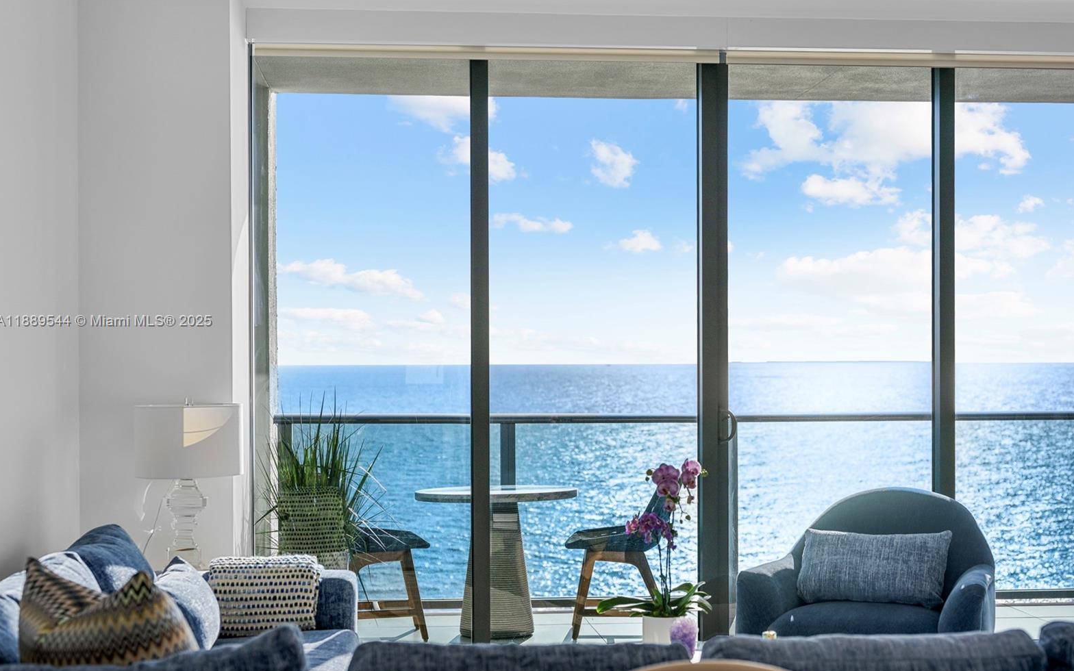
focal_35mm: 52
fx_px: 1522
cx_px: 540
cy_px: 322
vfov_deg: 24.9
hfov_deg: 38.9
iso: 64
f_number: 3.5
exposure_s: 1/500
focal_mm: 50
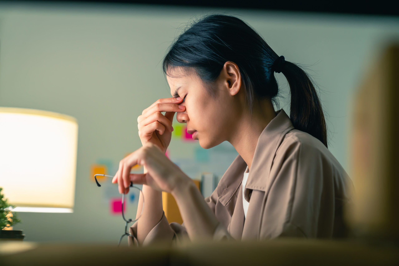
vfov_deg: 21.9
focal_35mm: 62
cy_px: 133
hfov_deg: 32.4
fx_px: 687
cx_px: 200
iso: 250
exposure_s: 1/50
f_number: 2.8
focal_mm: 62
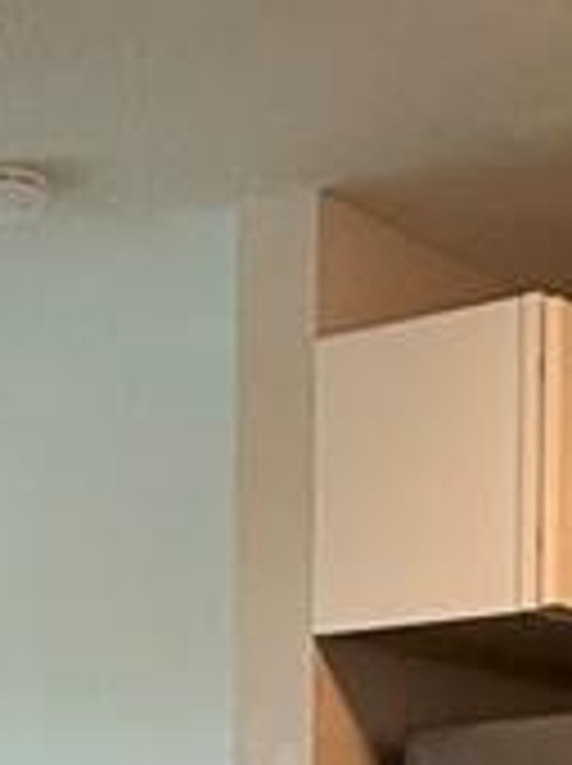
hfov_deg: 14.3
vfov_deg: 18.0
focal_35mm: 99
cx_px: -162
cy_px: 1102
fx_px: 2187
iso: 250
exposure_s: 1/120
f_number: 2.2
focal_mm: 2.22
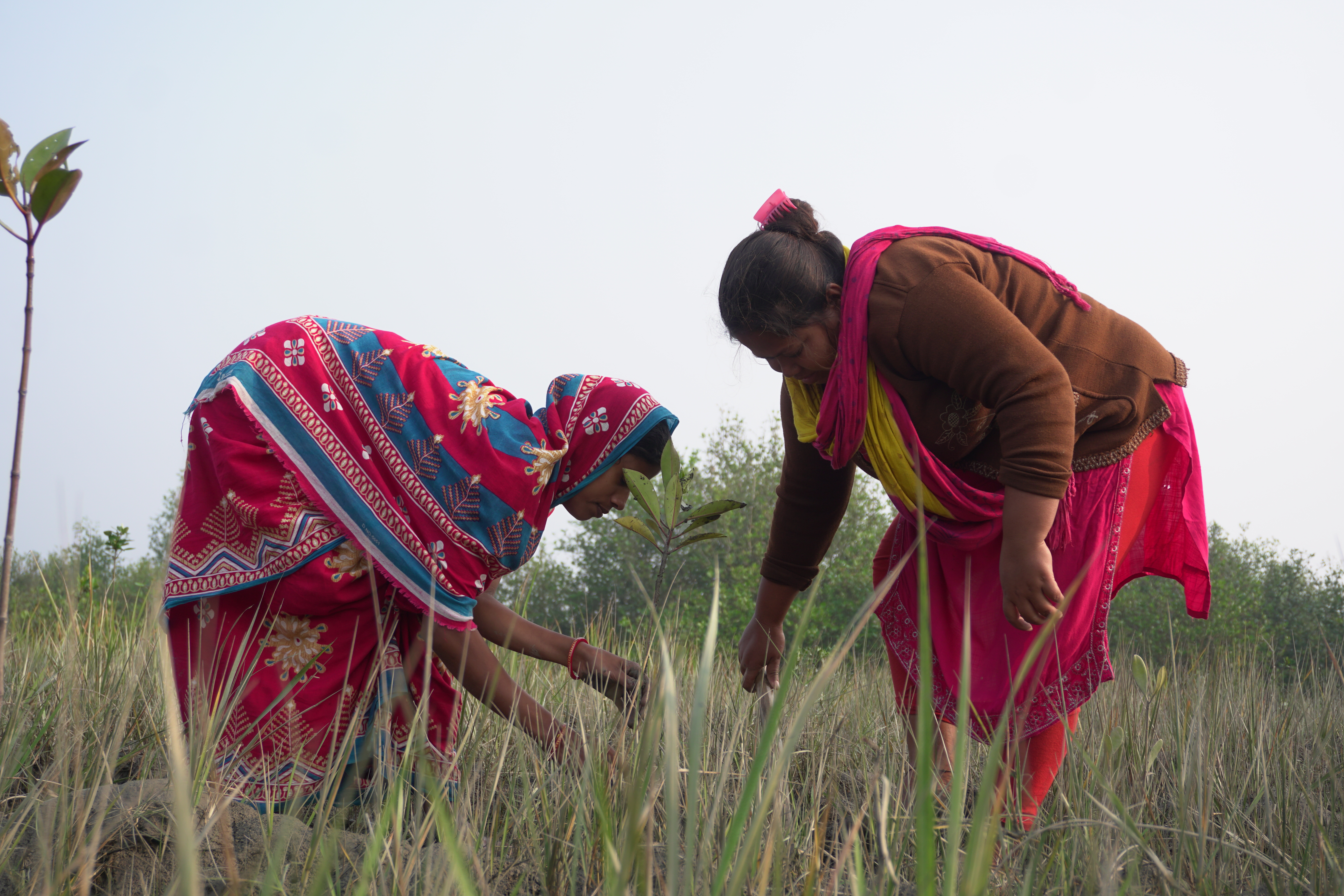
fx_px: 1550
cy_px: 453
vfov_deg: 32.2
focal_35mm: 42
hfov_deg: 46.9
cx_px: 682
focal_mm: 27
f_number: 4.5
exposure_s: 1/320
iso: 100
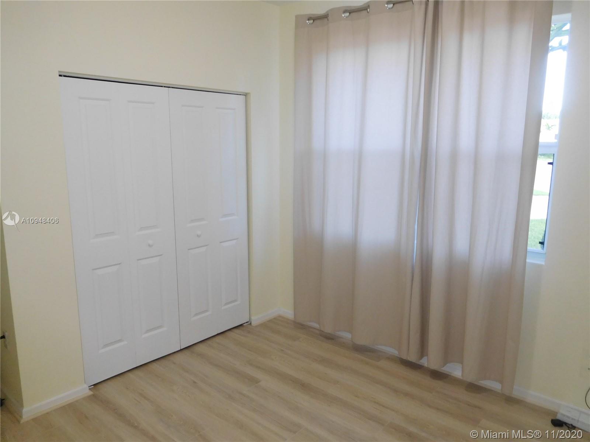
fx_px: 426
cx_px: 295
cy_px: 221
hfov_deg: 69.4
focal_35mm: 25
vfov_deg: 54.9
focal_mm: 4.5
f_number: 3.4
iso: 250
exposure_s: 1/30
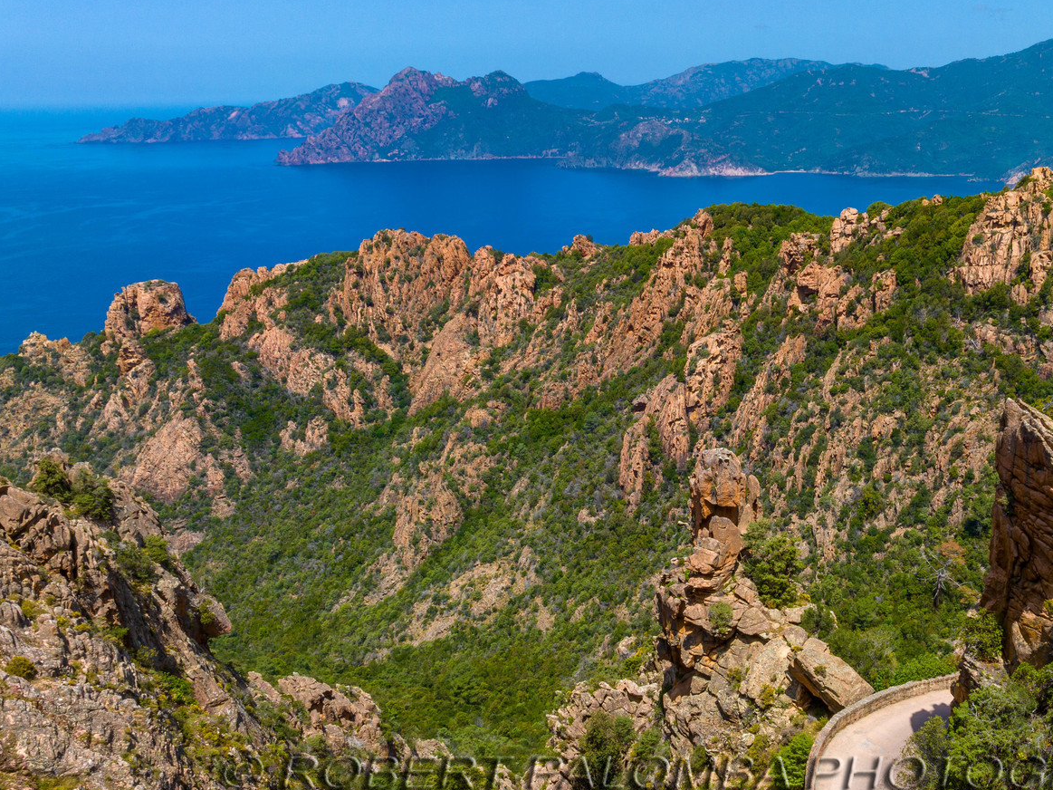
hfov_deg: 54.0
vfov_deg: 42.3
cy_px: 533
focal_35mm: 33
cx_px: 721
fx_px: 1004
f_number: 11
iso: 100
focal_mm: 12.3
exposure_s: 1/120
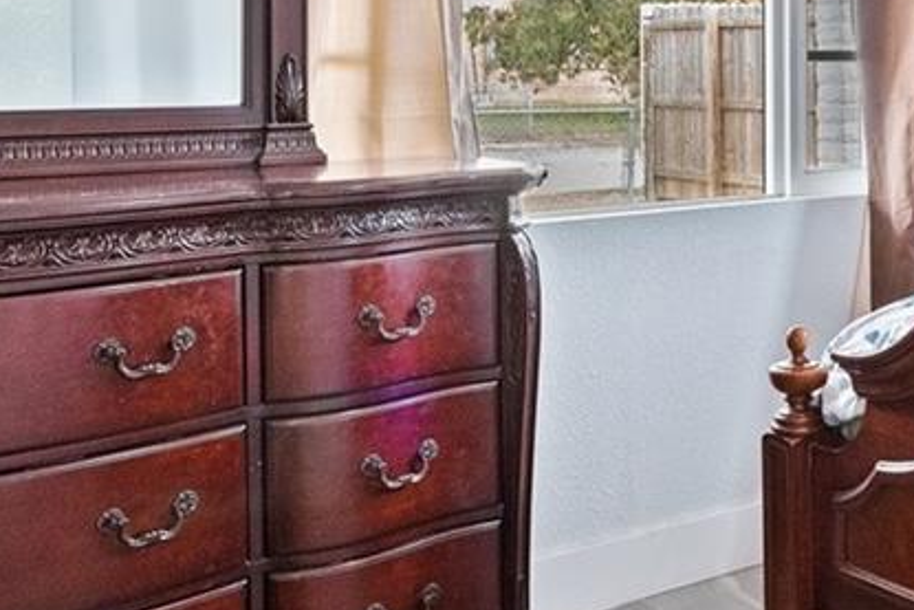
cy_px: 153
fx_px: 1371
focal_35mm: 54
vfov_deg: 24.8
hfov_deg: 32.8
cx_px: 980
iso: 3200
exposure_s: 1/13
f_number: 8
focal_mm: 14
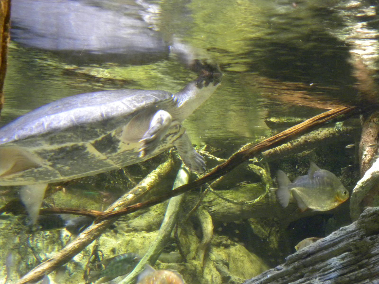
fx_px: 449
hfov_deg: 45.8
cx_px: 190
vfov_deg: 35.1
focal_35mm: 41
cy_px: 142
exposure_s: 1/11.7
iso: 400
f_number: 3.2
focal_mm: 7.3
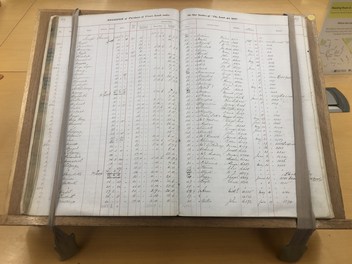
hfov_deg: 63.4
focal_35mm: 28
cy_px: 132
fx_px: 285
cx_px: 176
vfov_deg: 49.7
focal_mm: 3.99
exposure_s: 1/33
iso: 32
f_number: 1.8
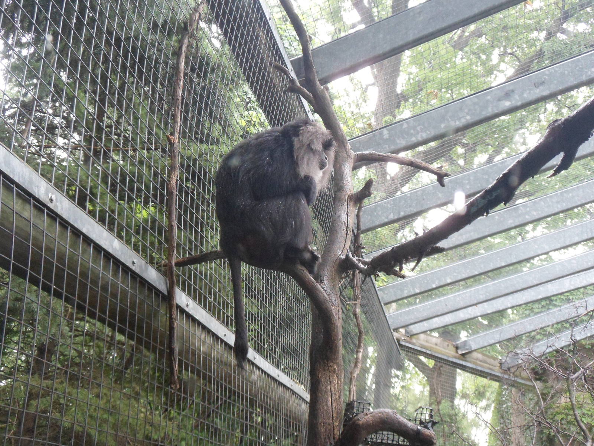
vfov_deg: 34.3
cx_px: 297
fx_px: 721
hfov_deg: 44.8
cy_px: 223
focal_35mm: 42
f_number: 4
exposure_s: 1/20
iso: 400
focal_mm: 6.5
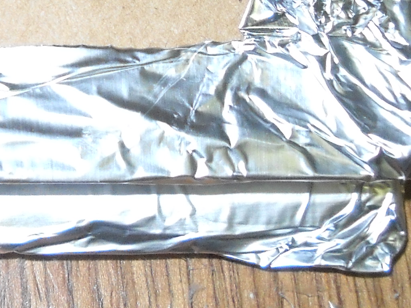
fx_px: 1555
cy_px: 43
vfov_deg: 11.3
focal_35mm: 131
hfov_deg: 14.8
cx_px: -10
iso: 366
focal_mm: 6.72
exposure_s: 1/60
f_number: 5.5
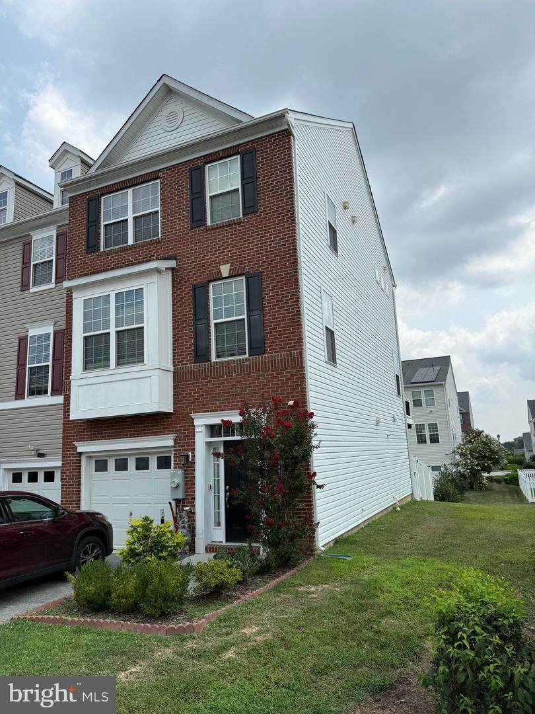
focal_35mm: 24
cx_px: 268
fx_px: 495
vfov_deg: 71.6
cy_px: 357
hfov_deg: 56.8
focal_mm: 6.76
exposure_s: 1/4975
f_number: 1.78
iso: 80
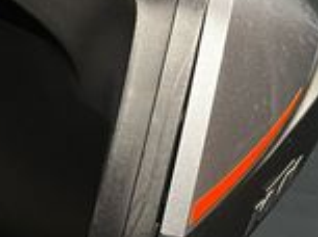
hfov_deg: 16.1
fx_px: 999
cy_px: 152
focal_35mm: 109
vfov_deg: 13.5
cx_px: -200
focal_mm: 5.1
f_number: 1.6
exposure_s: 1/50
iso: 320
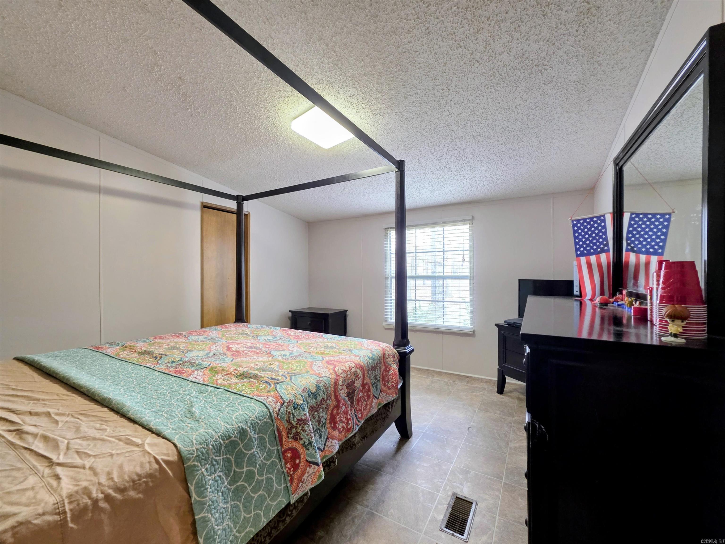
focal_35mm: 13
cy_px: 272
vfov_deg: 89.9
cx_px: 362
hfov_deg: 106.2
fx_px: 272
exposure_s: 1/60
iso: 160
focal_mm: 2.2
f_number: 1.9
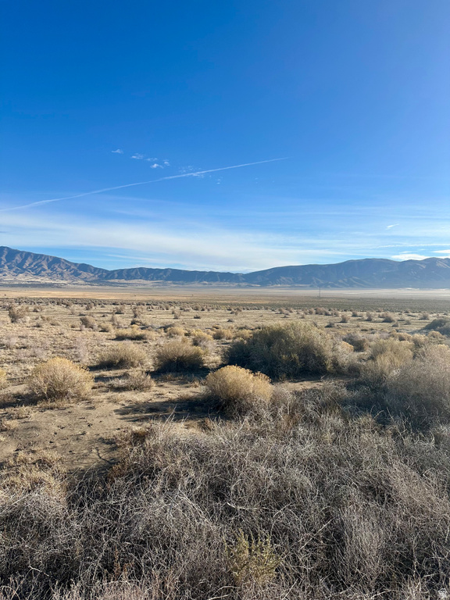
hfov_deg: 56.8
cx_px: 225
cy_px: 300
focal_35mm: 24
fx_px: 416
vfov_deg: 71.6
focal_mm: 6.86
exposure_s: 1/5848
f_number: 1.78
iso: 80
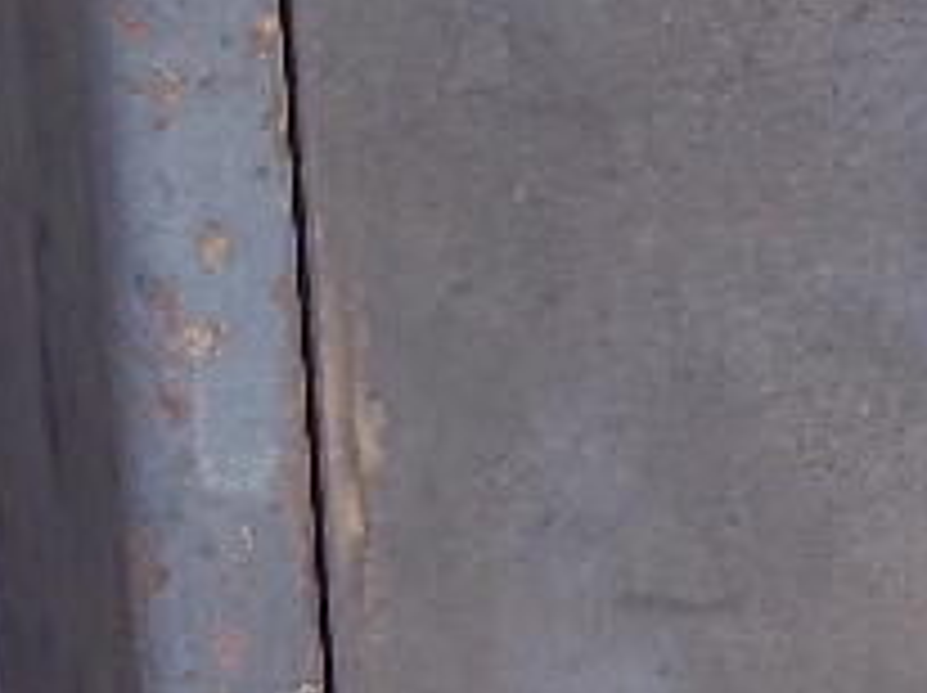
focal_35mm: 179
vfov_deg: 8.1
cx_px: 1264
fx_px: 4788
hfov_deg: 10.8
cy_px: -266
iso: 80
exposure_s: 1/160
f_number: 8
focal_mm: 6.5
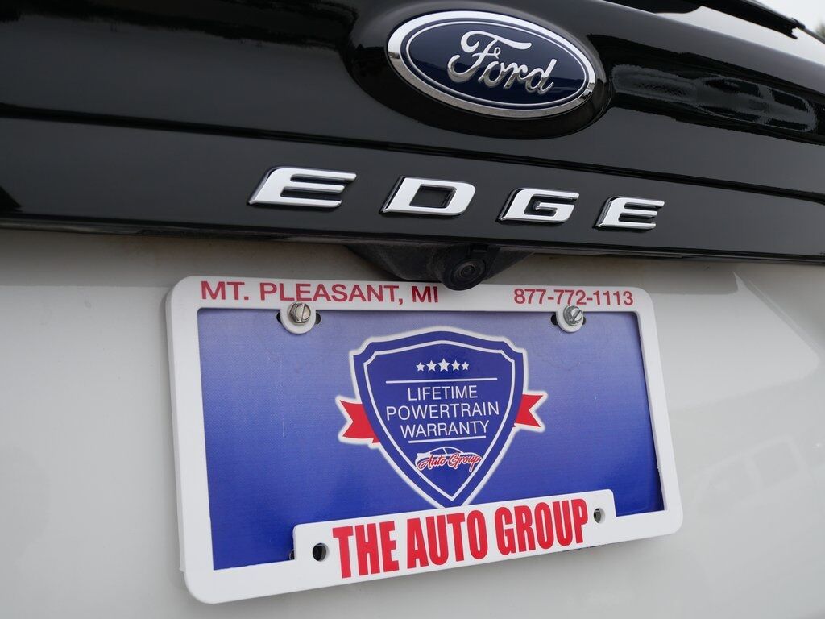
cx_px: 412
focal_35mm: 40
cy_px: 310
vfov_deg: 36.0
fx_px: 953
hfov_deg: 46.8
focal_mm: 20
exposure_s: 1/125
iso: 200
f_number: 4.6
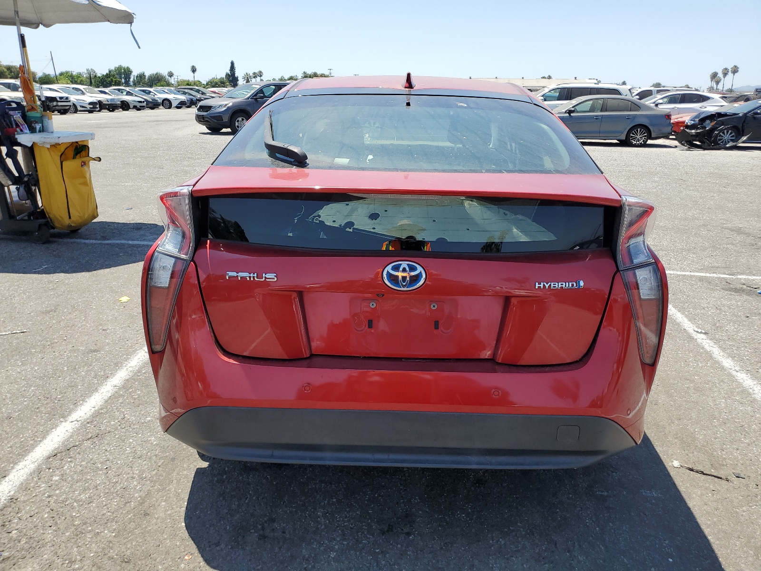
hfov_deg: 67.3
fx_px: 572
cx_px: 380
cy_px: 286
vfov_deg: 53.1
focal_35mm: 26
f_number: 1.5
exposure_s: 1/2000
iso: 50
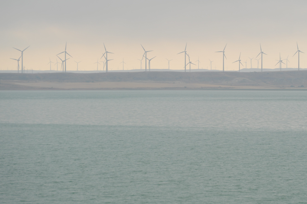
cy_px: 77
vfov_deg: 7.2
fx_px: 1619
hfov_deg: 10.8
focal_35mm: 190
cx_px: 213
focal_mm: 120
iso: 200
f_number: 9
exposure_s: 1/320
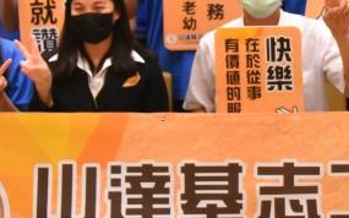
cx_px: 393
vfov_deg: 9.9
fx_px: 1255
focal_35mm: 132
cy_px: 17
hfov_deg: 15.4
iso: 6400
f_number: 4
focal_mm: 36
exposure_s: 1/400
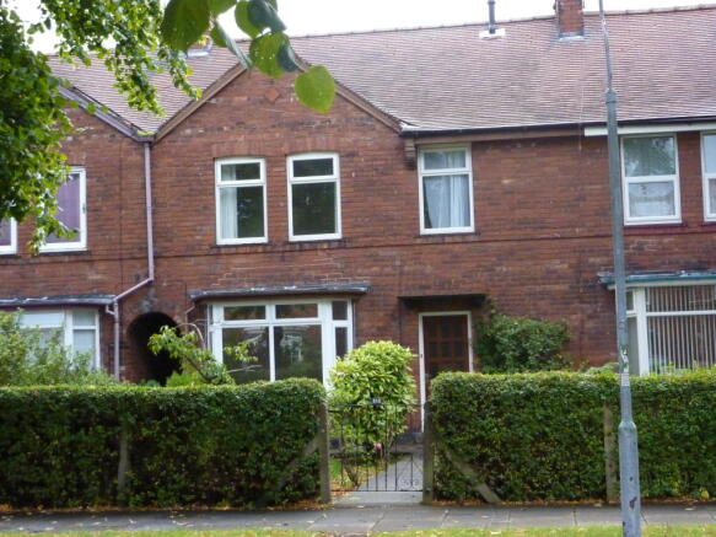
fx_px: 1303
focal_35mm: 63
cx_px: 358
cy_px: 268
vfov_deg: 23.3
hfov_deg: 30.7
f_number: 4
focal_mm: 10.3
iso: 800
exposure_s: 1/160
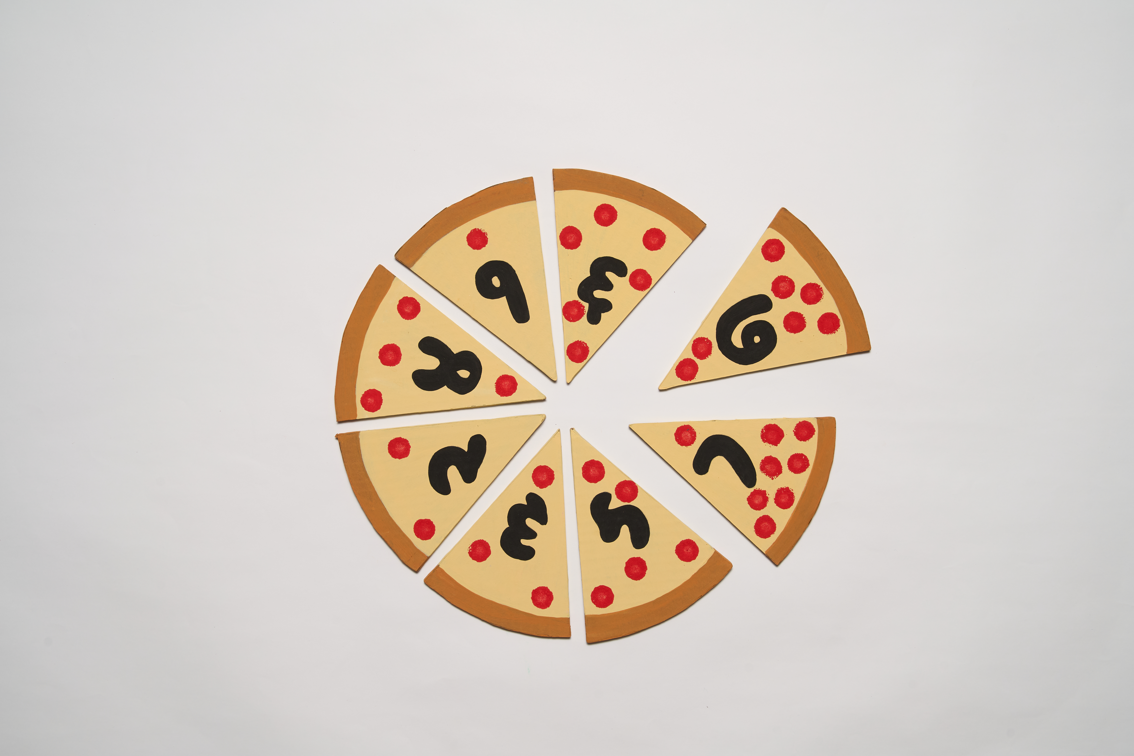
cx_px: 567
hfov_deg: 44.5
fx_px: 1386
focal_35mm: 44
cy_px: 378
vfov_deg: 30.5
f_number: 11
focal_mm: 44
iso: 200
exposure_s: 1/100
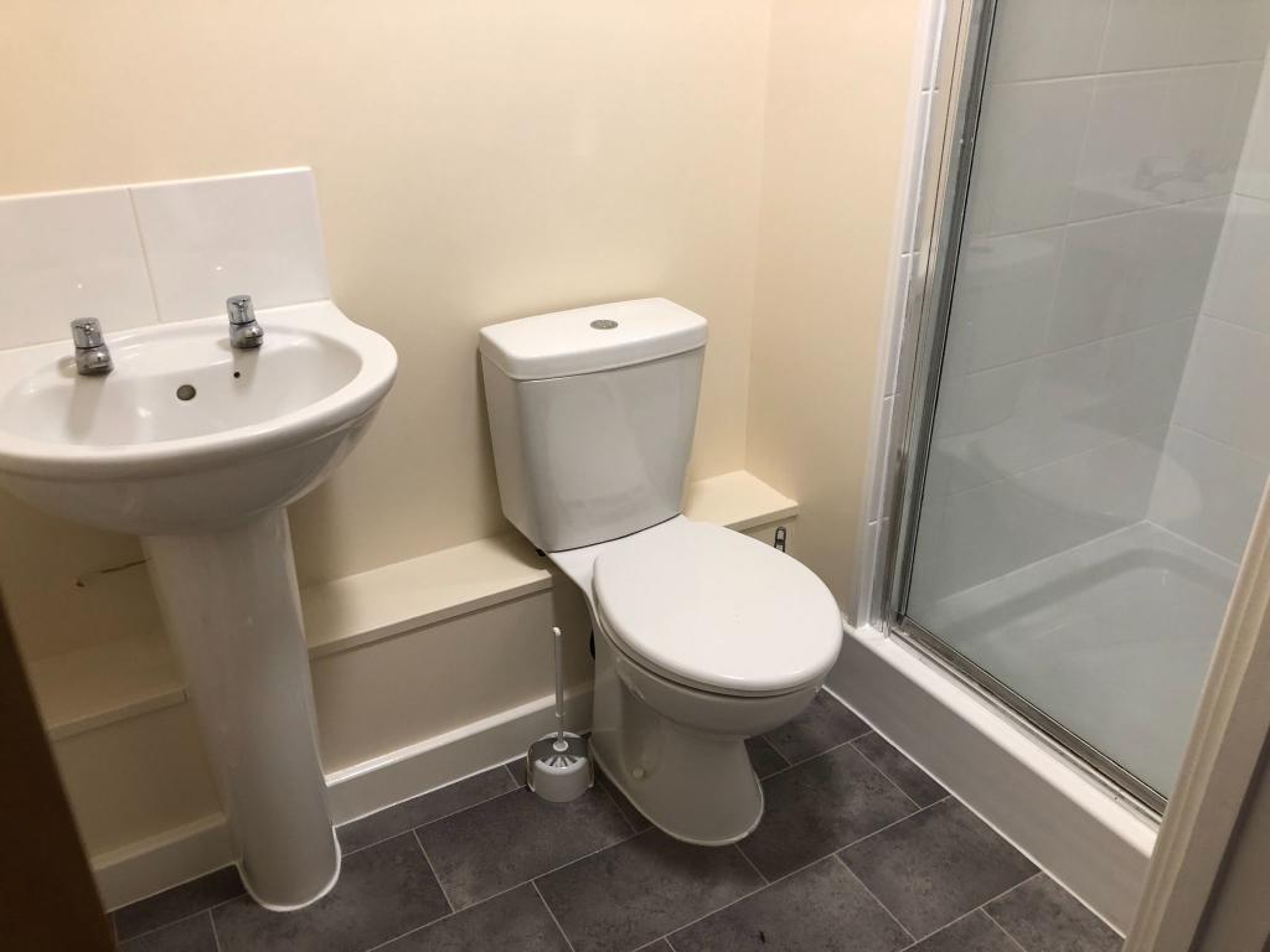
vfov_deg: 49.7
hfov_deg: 63.4
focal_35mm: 28
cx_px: 635
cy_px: 476
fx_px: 1027
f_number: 1.8
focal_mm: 4
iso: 40
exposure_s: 1/17
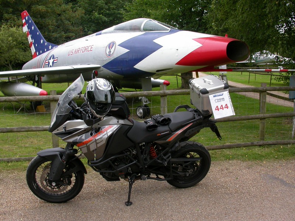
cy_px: 110
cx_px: 148
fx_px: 324
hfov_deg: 49.0
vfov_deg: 37.7
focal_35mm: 38
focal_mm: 7.85
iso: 100
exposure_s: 1/168
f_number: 5.3
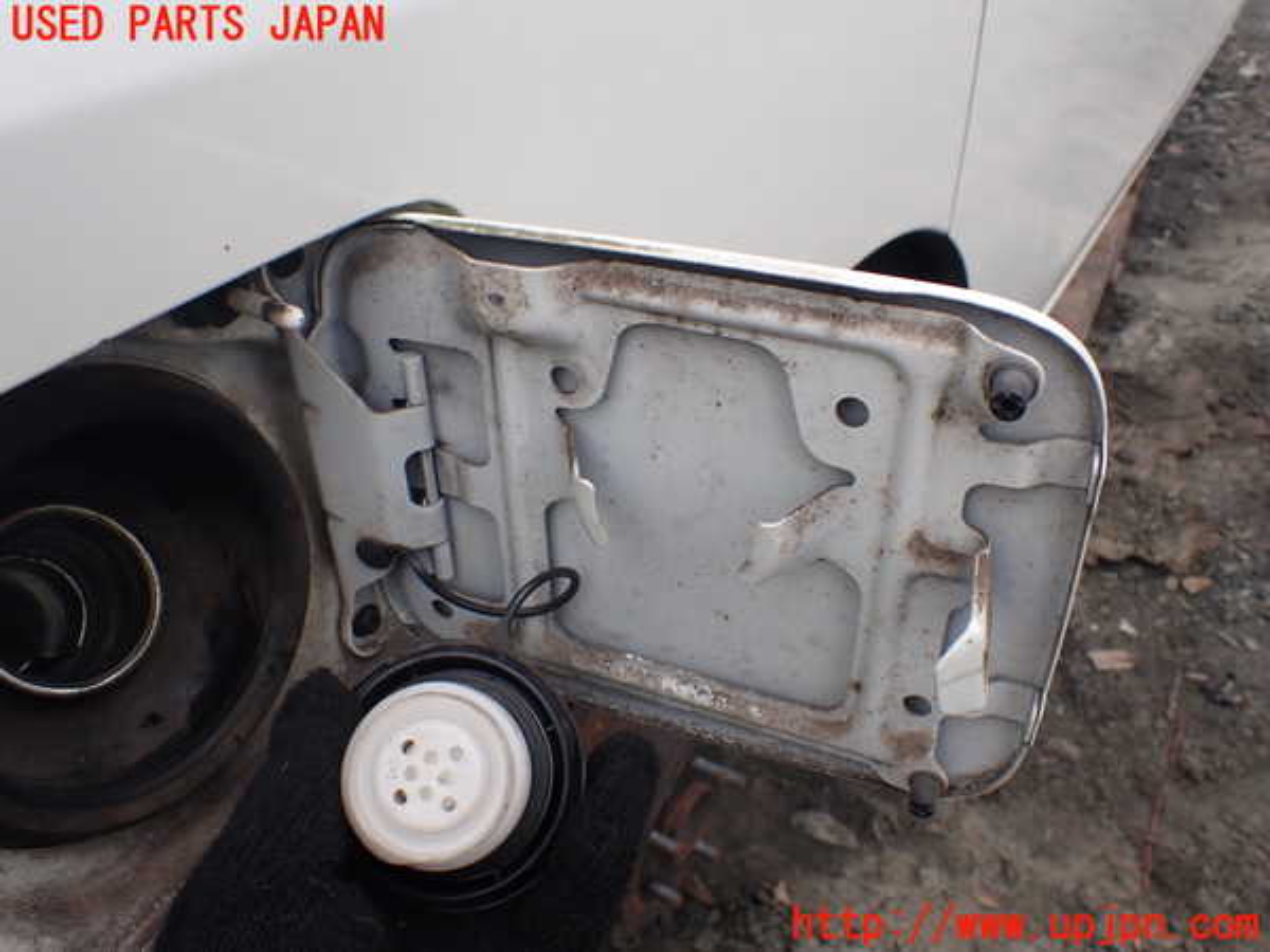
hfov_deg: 60.0
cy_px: 476
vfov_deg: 46.8
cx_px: 635
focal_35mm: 30
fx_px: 1101
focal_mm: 5.4
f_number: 3.2
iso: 100
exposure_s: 1/400
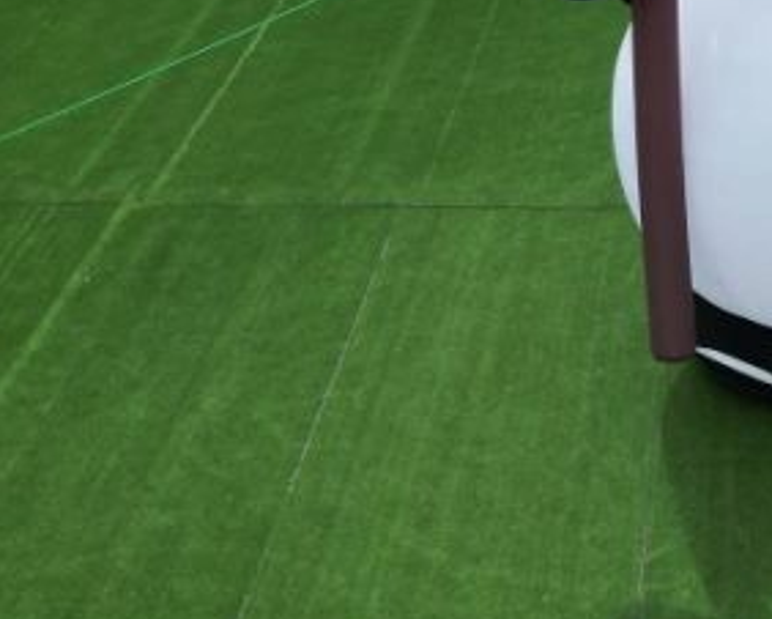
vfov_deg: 17.1
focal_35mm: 85
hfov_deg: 21.6
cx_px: 783
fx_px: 1943
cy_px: -175
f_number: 1.7
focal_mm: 6.72
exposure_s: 1/4000
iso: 150
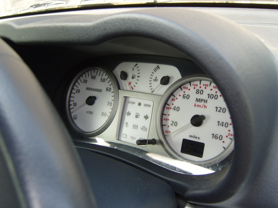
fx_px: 281
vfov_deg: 40.7
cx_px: 139
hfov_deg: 52.6
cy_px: 104
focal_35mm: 35
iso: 80
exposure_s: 1/90
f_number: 2.8
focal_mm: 7.4
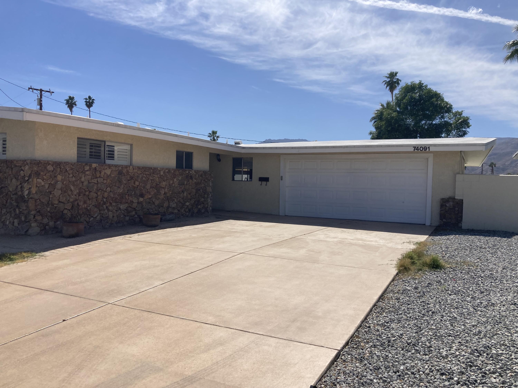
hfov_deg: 63.4
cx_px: 259
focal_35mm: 28
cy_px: 194
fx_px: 419
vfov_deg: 49.7
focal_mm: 3.99
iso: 20
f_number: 1.8
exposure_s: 1/4808
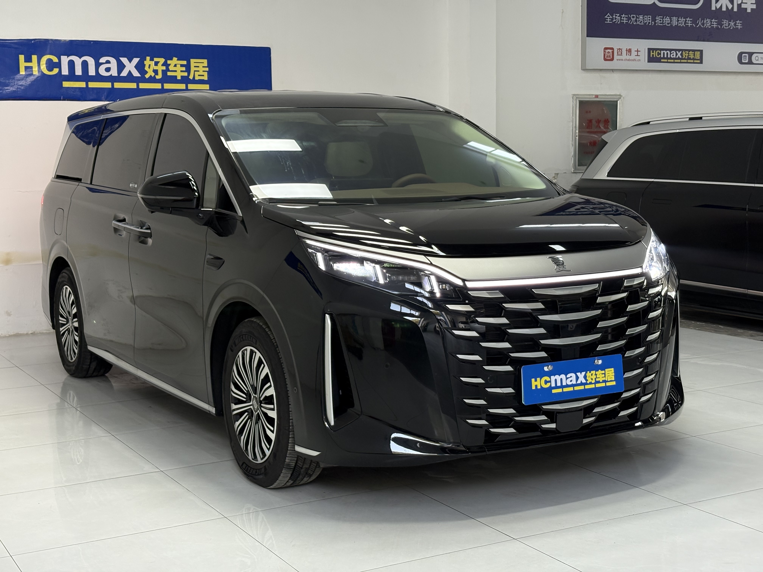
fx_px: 1146
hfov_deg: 36.8
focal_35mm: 52
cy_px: 286
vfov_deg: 28.0
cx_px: 382
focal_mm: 5.96
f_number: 1.6
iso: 125
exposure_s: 1/99
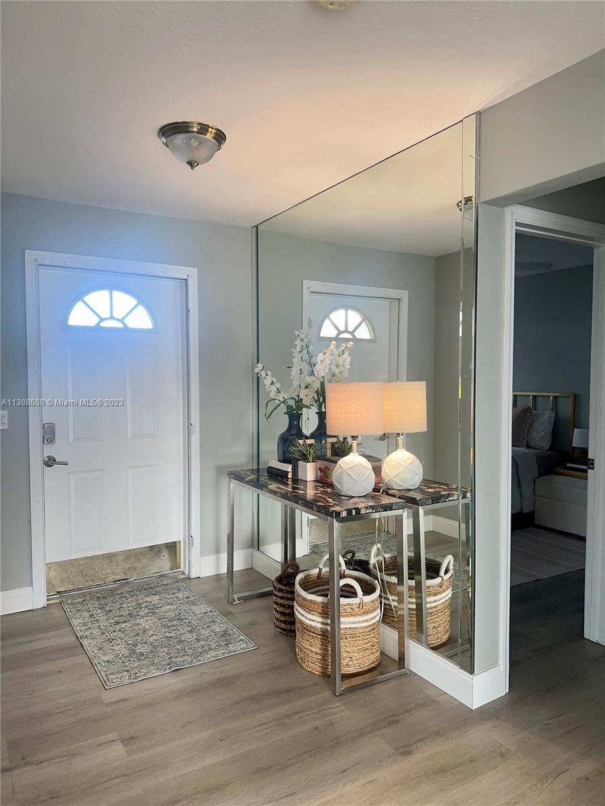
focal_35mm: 24
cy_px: 403
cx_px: 302
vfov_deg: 71.6
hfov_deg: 56.8
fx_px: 559
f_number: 1.78
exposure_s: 1/59
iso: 200
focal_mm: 6.86
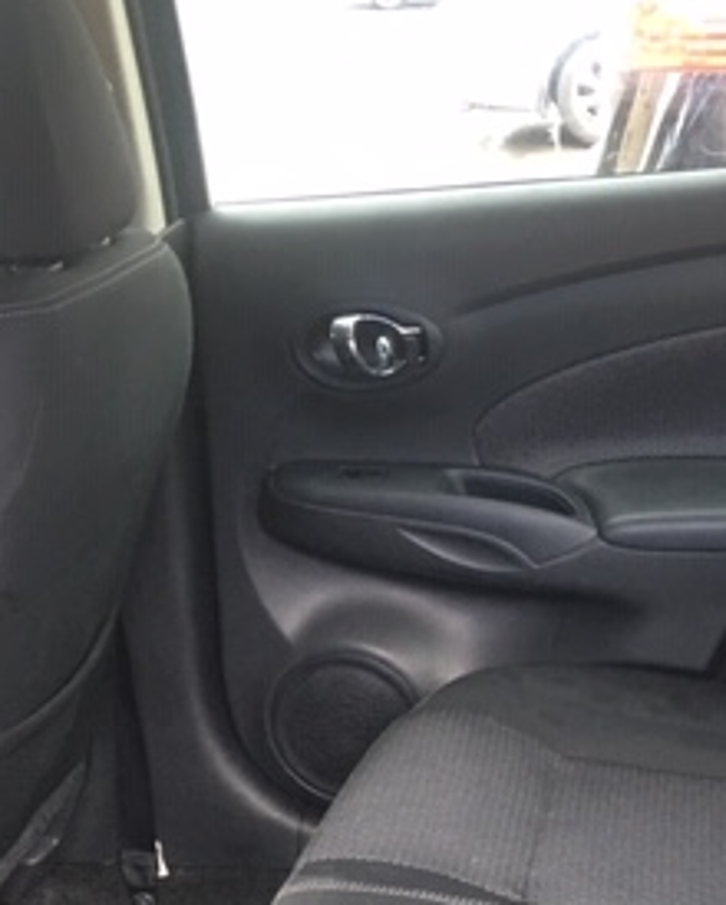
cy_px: 727
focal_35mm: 66
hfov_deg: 23.1
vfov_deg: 28.1
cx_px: 469
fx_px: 1769
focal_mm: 4.15
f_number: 2.2
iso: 40
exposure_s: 1/30
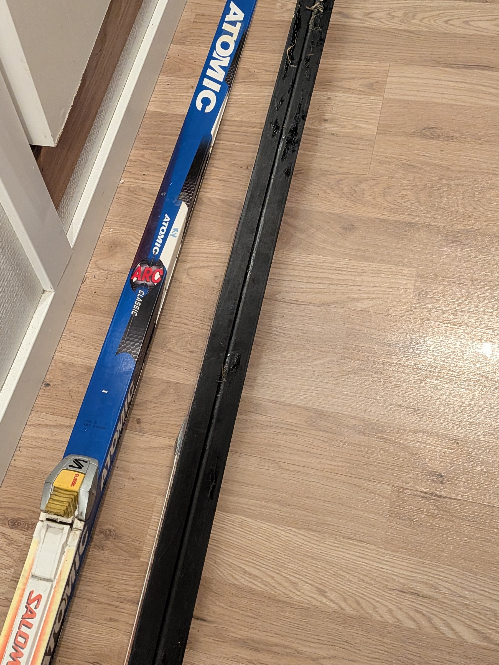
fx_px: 769
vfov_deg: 46.8
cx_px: 173
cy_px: 342
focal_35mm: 40
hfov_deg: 35.7
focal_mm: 4.53
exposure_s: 1/33.3
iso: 505
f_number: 1.7
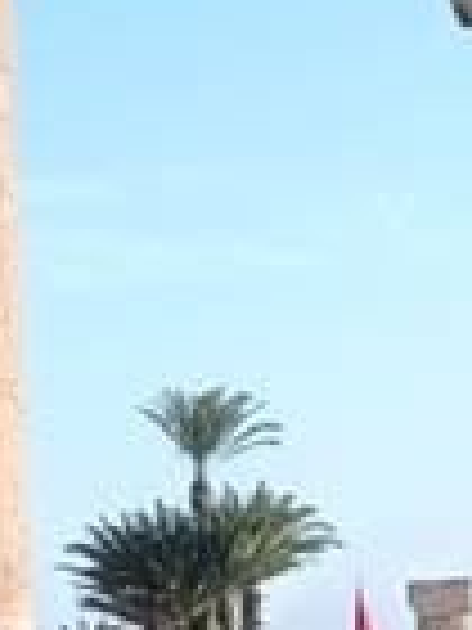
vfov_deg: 7.7
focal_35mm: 252
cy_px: 878
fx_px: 4581
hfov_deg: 5.8
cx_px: 773
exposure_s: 1/283
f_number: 1.7
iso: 50
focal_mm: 5.24
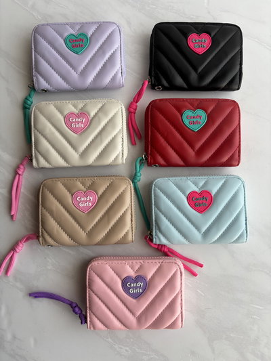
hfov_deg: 53.1
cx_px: 136
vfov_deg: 67.3
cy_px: 180
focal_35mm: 26
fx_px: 271
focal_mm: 5.96
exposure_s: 1/121
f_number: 1.6
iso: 100
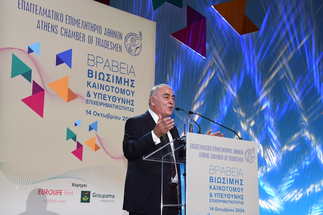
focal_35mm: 62
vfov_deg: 21.9
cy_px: 108
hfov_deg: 32.4
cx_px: 162
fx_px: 556
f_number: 8
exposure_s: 1/160
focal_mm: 62
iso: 2000
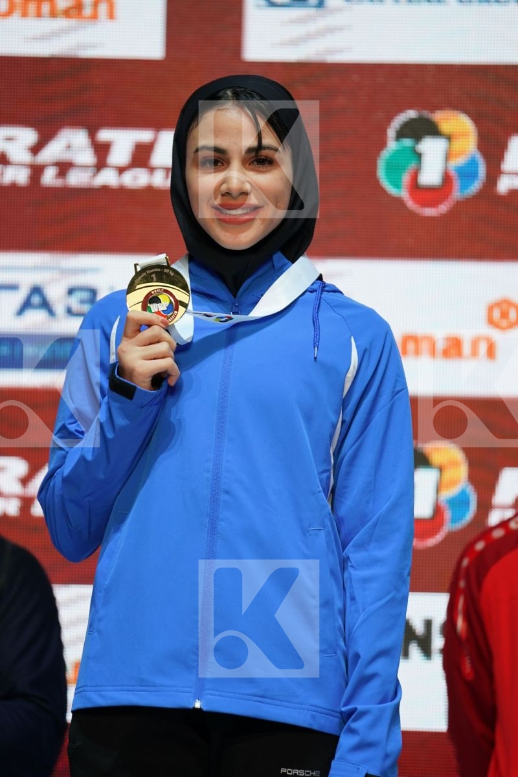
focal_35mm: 300
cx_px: 259
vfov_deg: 6.9
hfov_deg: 4.6
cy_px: 388
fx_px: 6474
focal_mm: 200
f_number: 2.8
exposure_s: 1/250
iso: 320
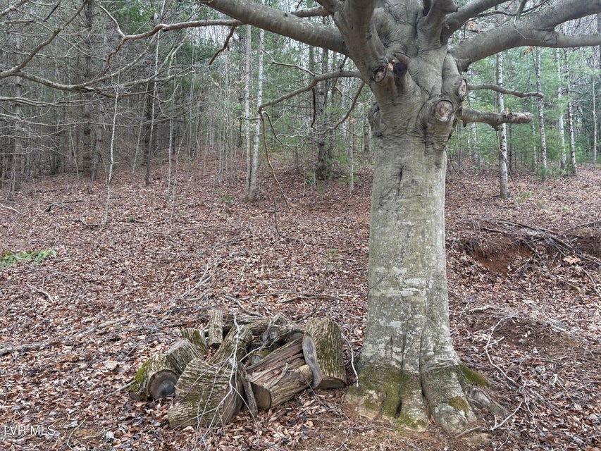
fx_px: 451
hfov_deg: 67.3
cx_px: 300
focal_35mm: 26
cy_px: 226
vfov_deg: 53.1
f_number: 1.6
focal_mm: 5.96
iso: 40
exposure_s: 1/309
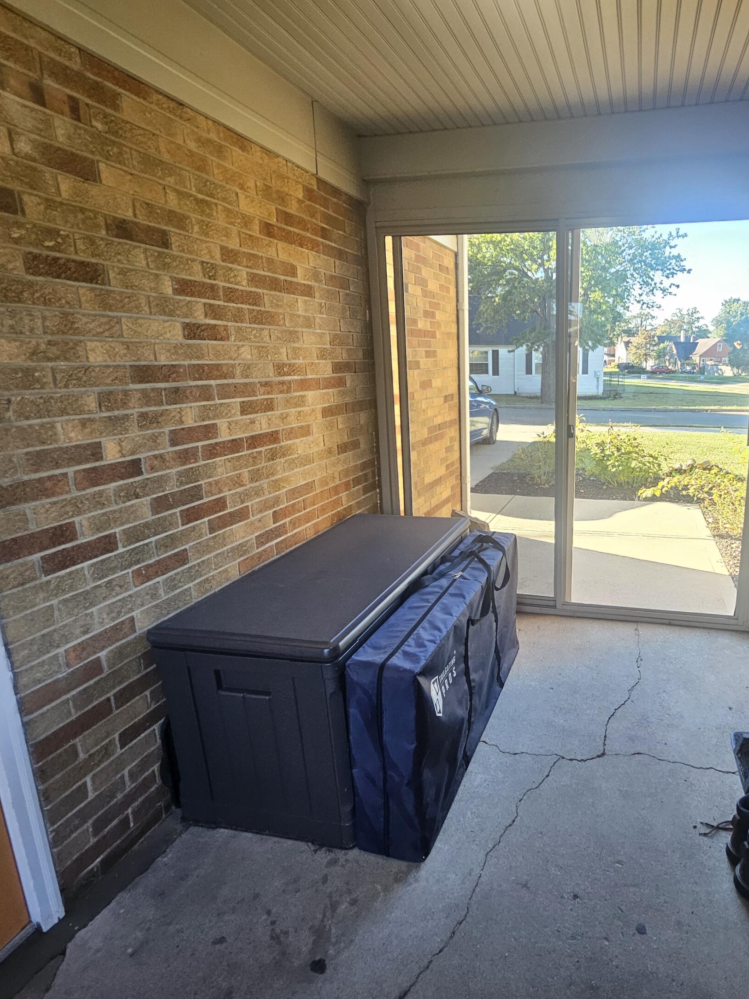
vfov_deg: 87.8
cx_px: 550
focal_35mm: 18
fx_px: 519
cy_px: 492
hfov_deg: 67.6
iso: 64
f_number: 2.2
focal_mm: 1.74
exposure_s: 1/60
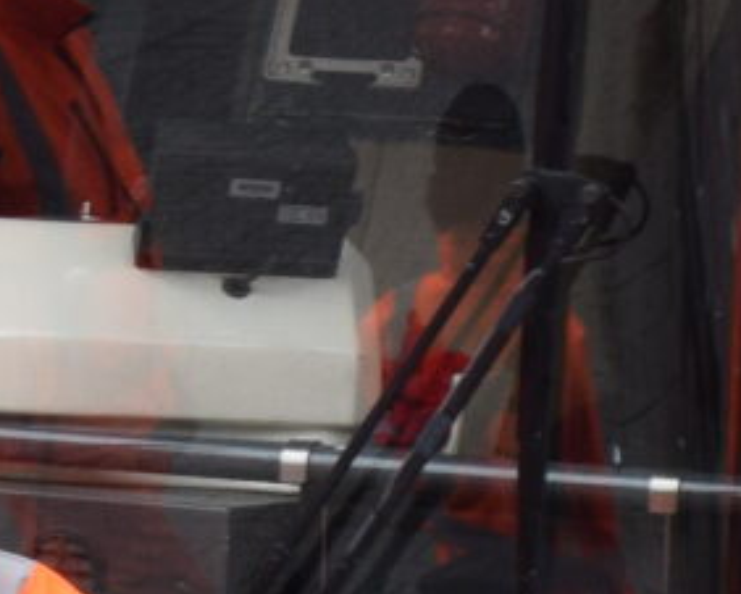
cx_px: -5
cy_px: 572
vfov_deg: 4.8
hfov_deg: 6.0
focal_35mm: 319
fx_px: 7006
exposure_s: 1/200
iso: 400
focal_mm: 25
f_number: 7.1
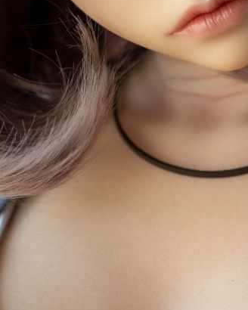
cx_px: 154
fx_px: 1268
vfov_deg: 13.9
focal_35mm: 138
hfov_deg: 11.2
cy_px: 75
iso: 320
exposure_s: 1/200
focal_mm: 67.1
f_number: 3.5
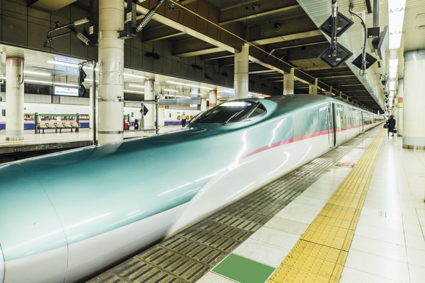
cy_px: 120
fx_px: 260
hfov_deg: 76.7
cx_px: 150
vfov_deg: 57.0
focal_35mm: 22
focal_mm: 10
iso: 200
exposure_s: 1/8
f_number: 4
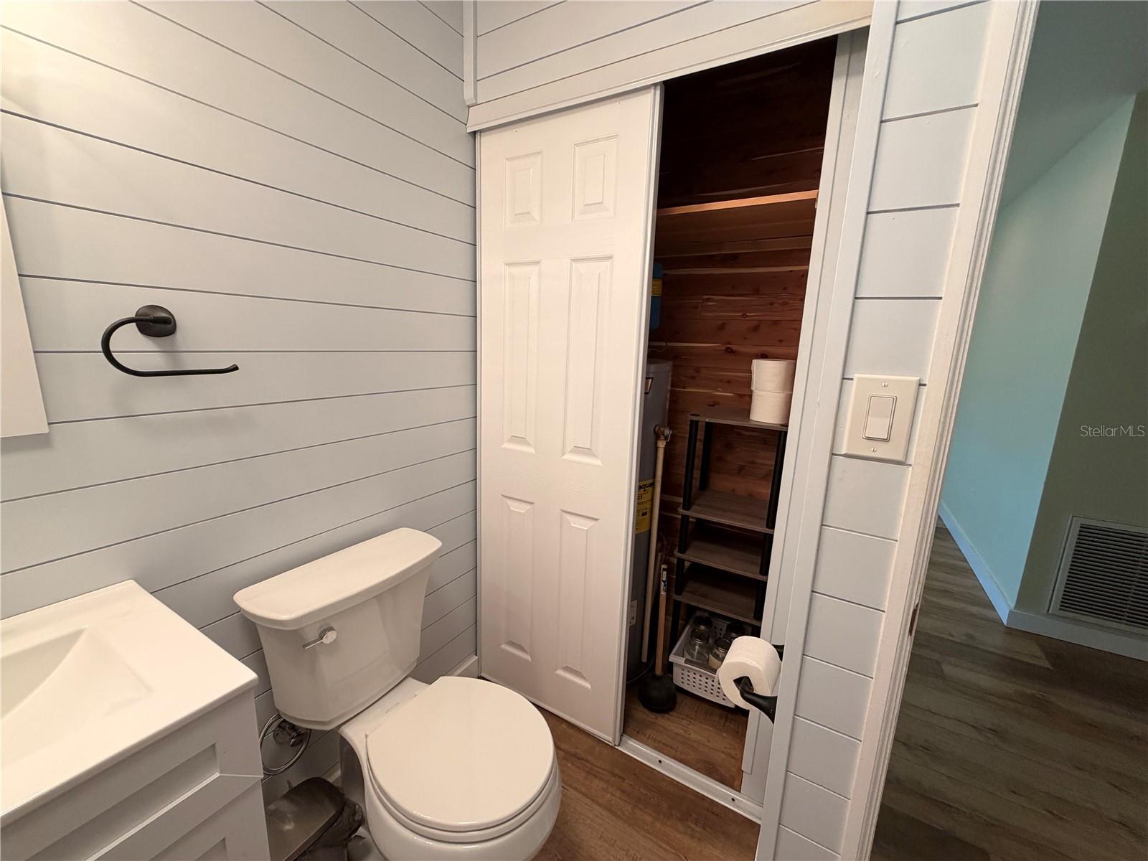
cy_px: 430
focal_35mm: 14
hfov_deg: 102.1
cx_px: 574
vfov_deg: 85.7
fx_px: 464
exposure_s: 1/120
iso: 250
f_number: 2.2
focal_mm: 2.22
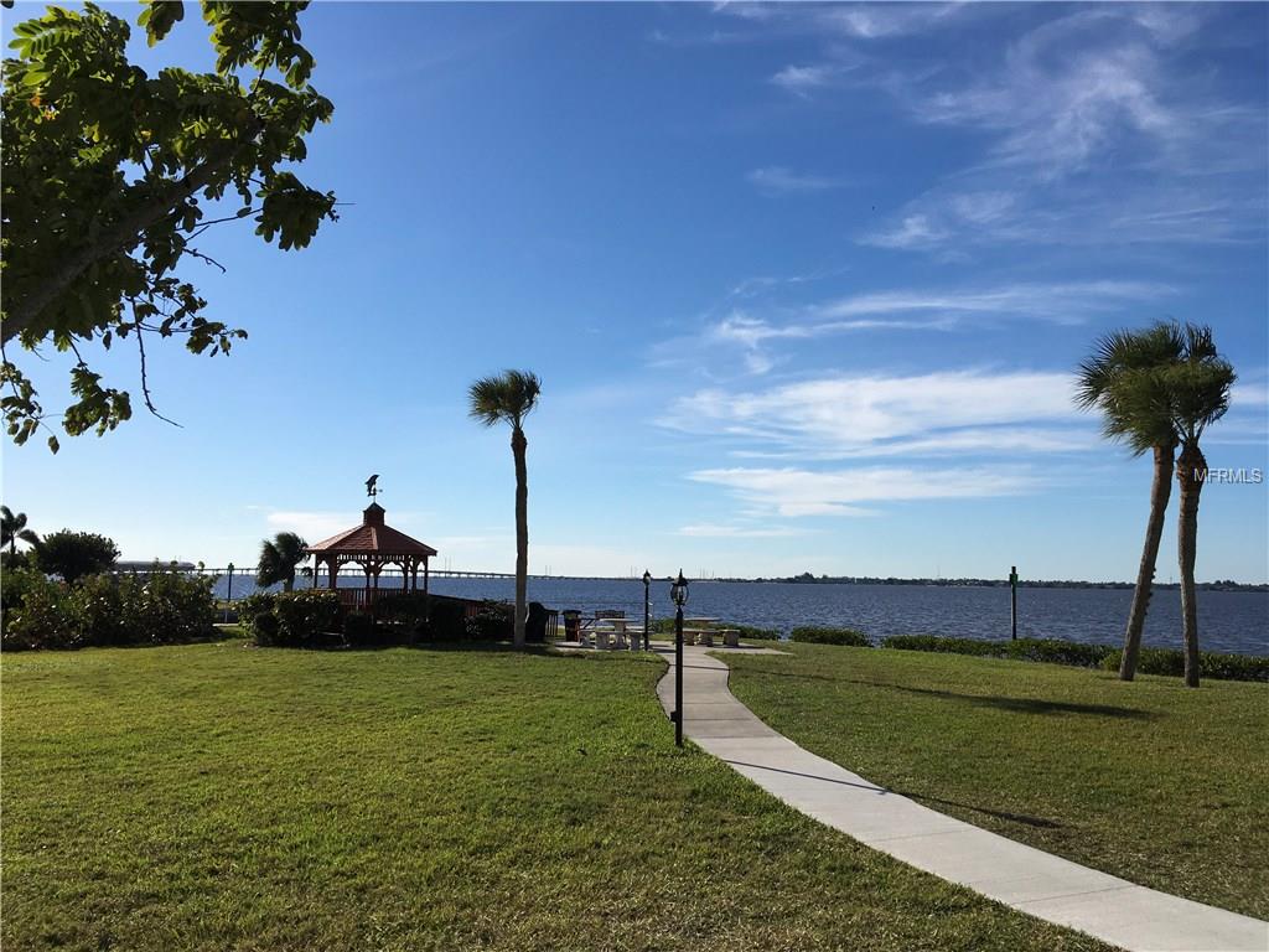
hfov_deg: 61.7
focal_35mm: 29
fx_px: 1063
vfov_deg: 48.2
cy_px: 476
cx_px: 634
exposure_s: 1/2747
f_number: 2.2
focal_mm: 4.15
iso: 25
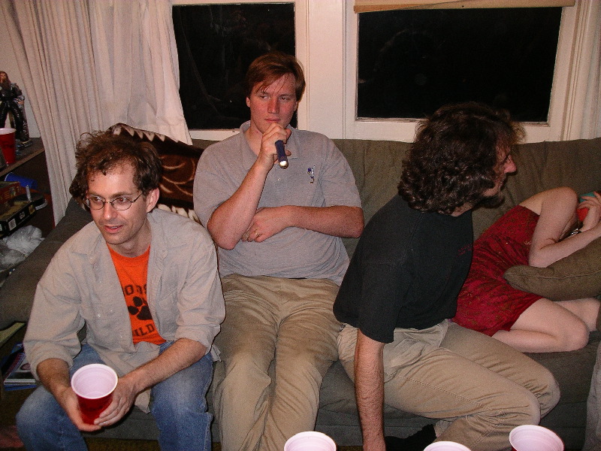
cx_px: 300
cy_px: 226
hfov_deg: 50.1
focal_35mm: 37
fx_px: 642
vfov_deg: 38.7
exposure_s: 1/40
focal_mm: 7.8
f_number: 2.8
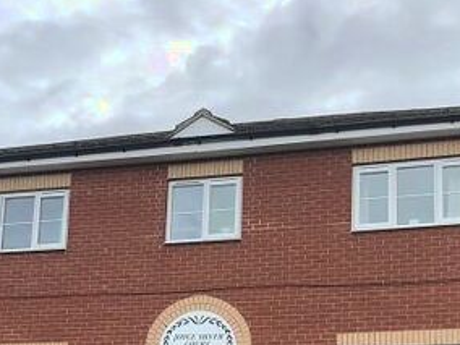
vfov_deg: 20.3
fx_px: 917
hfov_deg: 28.2
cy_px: 388
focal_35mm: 69
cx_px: 214
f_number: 1.8
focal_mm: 3.99
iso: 20
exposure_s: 1/1143
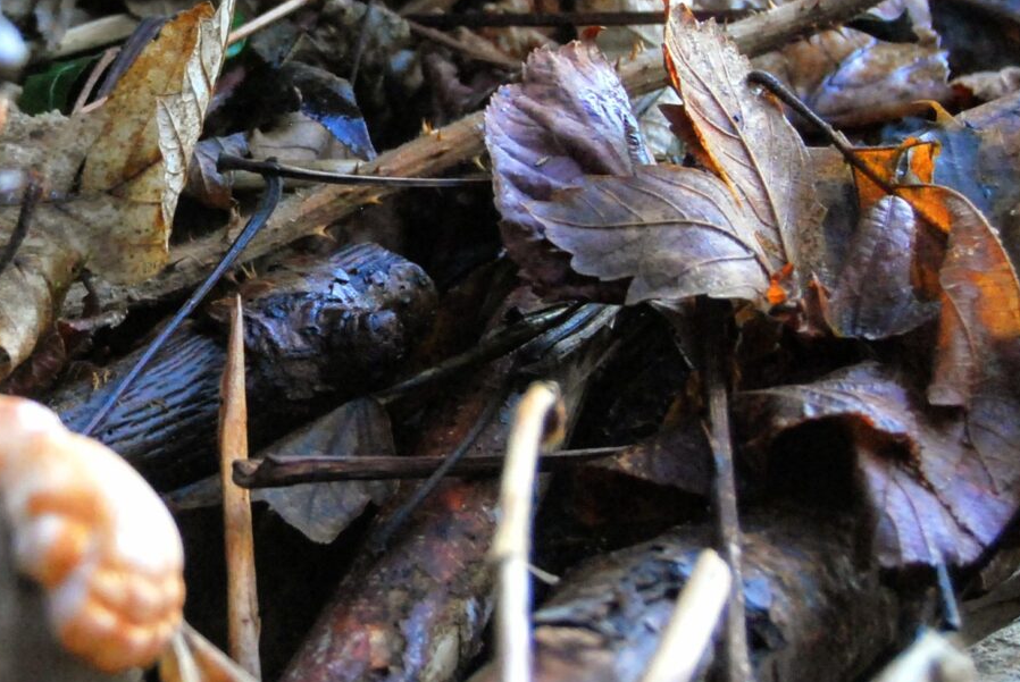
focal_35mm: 171
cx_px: 1
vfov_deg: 8.0
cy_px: 200
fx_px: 4850
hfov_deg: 11.9
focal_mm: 40
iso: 800
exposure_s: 1/500
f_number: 5
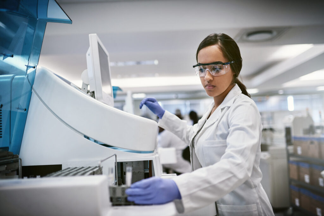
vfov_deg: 37.9
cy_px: 108
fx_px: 315
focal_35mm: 35
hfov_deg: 54.4
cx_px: 162
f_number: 1.8
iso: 400
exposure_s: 1/250
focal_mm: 35
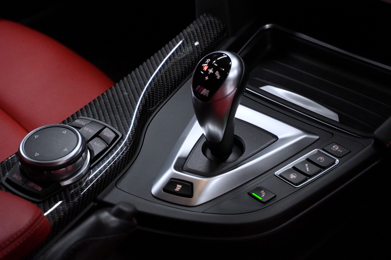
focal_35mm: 72
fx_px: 782
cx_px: 196
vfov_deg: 18.9
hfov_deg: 28.1
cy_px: 130
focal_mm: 48
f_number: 5.6
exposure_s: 1/160
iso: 6400
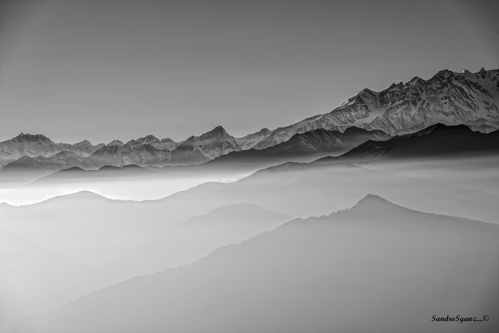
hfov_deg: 17.6
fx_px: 1608
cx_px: 250
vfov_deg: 11.8
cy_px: 166
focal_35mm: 116
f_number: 7.1
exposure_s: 1/800
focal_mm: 116
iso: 100
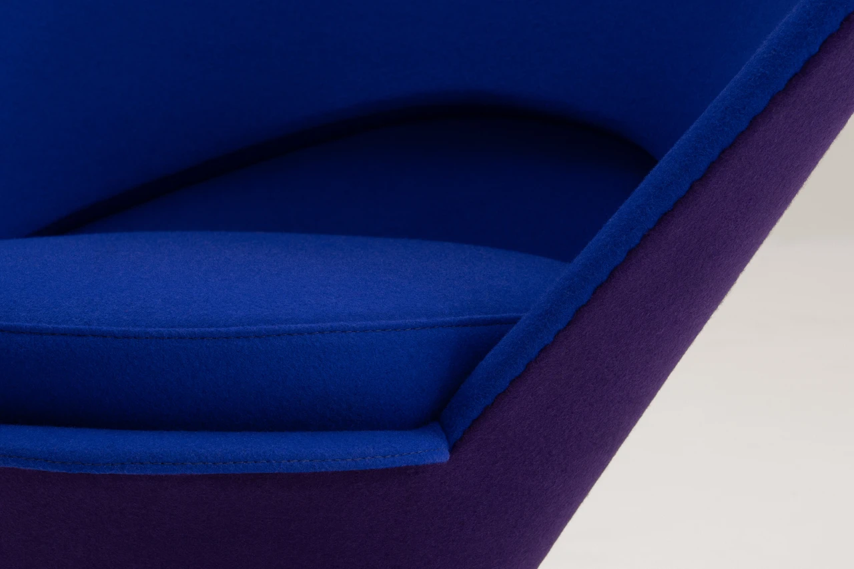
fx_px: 2490
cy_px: 284
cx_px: 427
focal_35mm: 105
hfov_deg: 19.5
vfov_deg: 13.0
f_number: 11
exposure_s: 1/160
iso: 200
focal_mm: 70
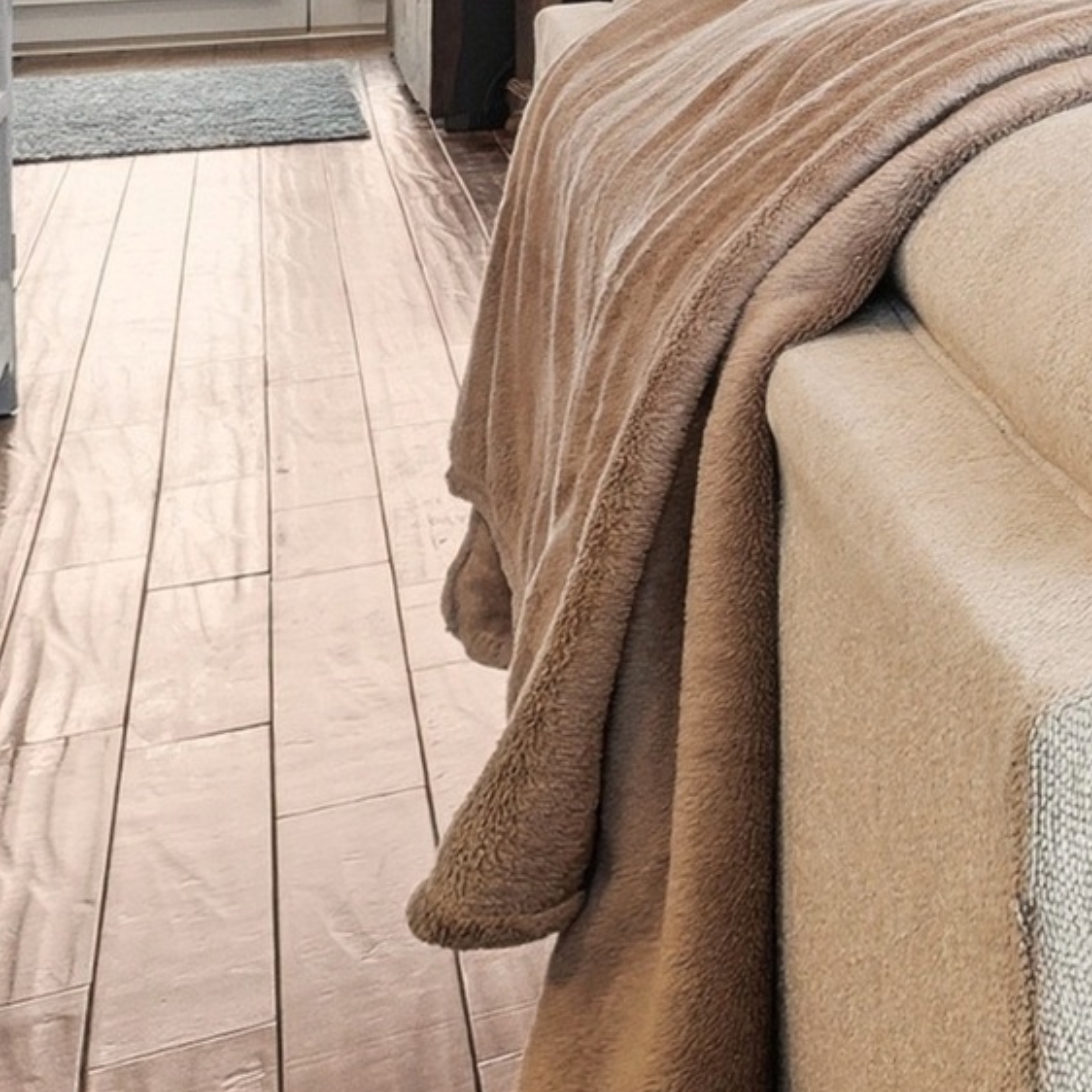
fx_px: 2427
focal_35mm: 68
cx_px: 2582
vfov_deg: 23.0
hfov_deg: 15.2
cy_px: -266
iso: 400
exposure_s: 1/200
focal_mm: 10
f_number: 9
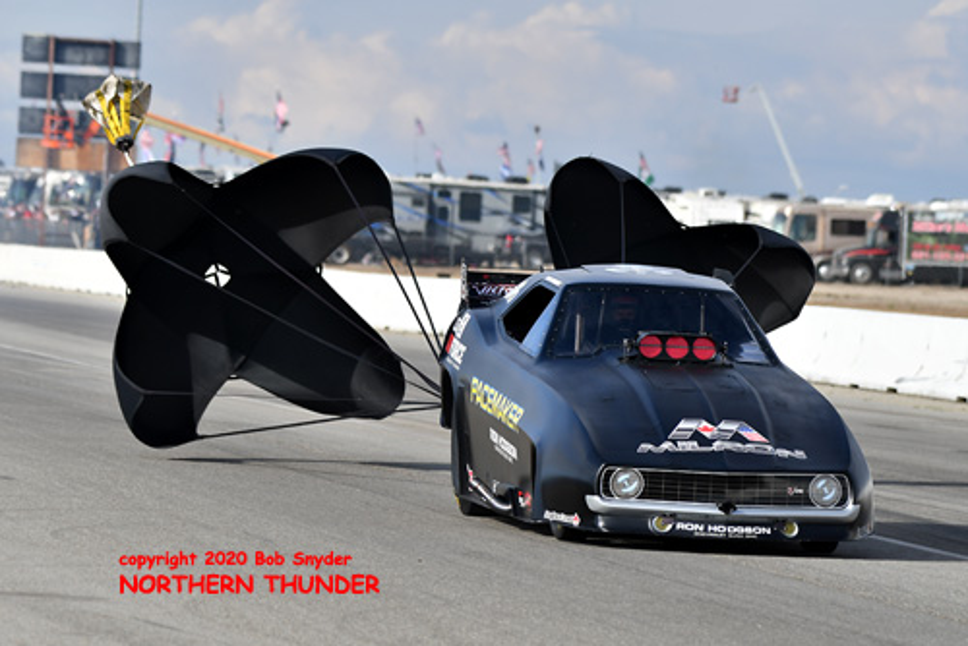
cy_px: 323
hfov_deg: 6.9
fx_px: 8071
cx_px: 484
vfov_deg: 4.6
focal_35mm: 300
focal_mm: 200
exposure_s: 1/1000
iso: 160
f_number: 5.6
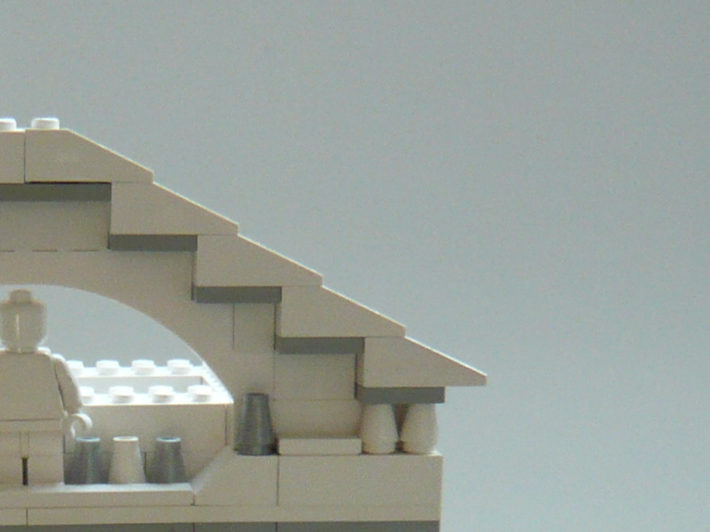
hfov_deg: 19.7
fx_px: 2010
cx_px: 82
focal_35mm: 98
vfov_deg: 14.5
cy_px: 681
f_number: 2.9
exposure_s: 1/15
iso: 200
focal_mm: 4.9
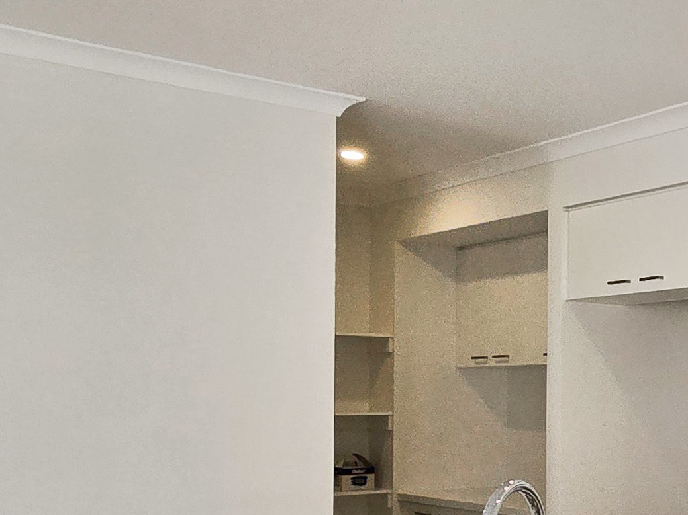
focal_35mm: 49
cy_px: 379
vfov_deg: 29.3
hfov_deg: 29.5
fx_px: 974
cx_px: 940
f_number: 2.2
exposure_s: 1/199
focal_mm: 2.2
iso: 50
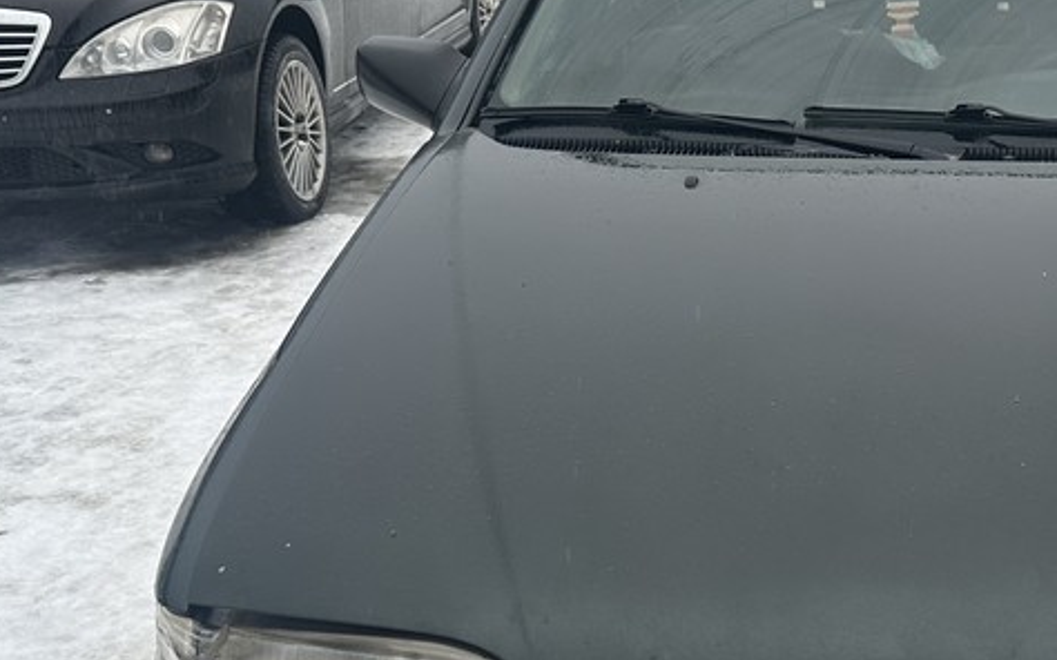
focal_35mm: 55
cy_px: 484
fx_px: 1584
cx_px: 896
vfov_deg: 23.3
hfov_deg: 35.3
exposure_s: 1/580
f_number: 1.78
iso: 80
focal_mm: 6.86
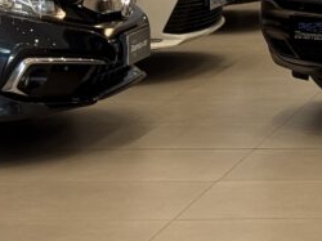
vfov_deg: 7.4
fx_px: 1831
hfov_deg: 9.4
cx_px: 644
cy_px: -90
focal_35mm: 197
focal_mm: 6.76
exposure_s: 1/60
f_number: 1.78
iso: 100
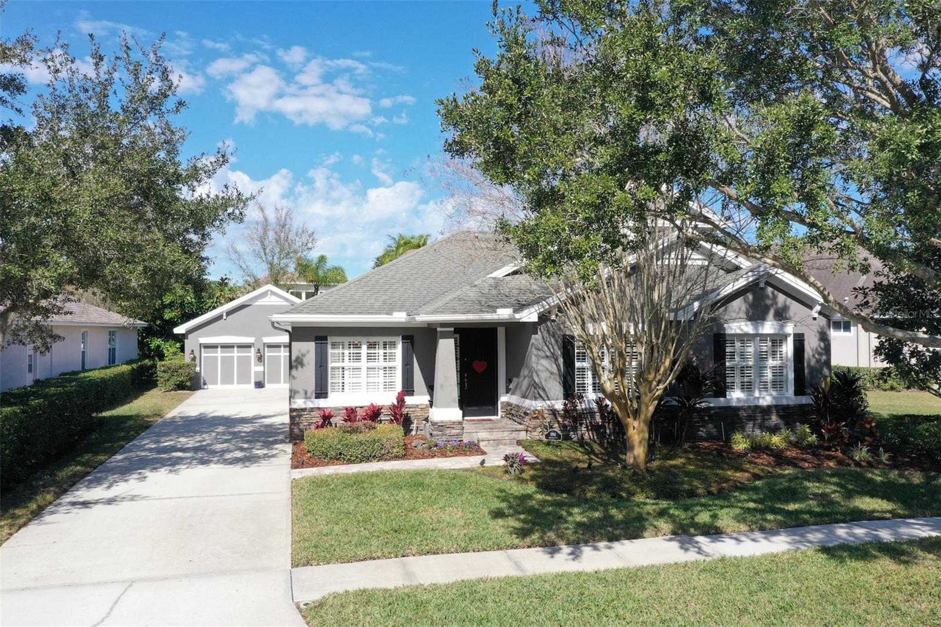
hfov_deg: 65.5
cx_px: 470
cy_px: 314
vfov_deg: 46.4
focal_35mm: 28
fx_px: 732
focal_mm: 10.26
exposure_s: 1/200
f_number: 8
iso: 100
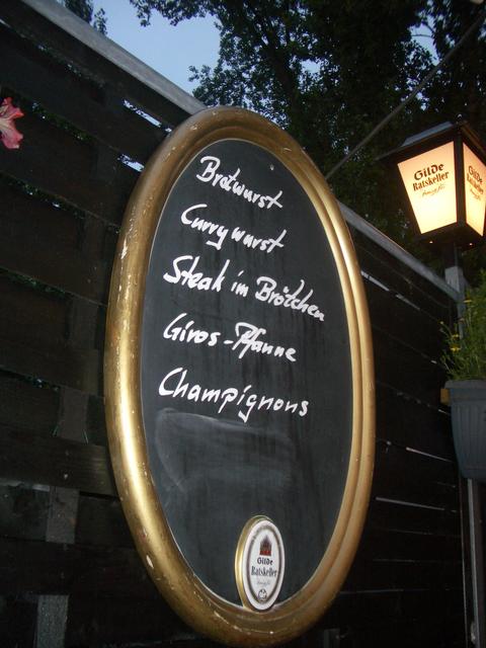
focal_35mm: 35
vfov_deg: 52.6
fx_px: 655
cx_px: 243
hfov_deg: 40.7
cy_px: 324
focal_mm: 5.8
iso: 100
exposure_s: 1/60
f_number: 2.6
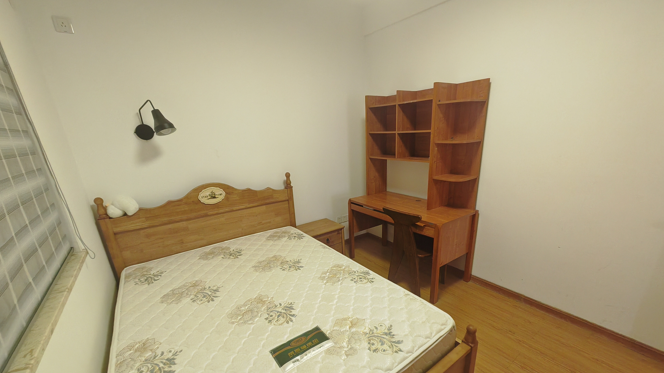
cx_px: 341
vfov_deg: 70.0
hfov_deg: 103.0
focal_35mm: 15
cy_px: 220
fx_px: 264
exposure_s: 1/33
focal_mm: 1.82
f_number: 2
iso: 1000
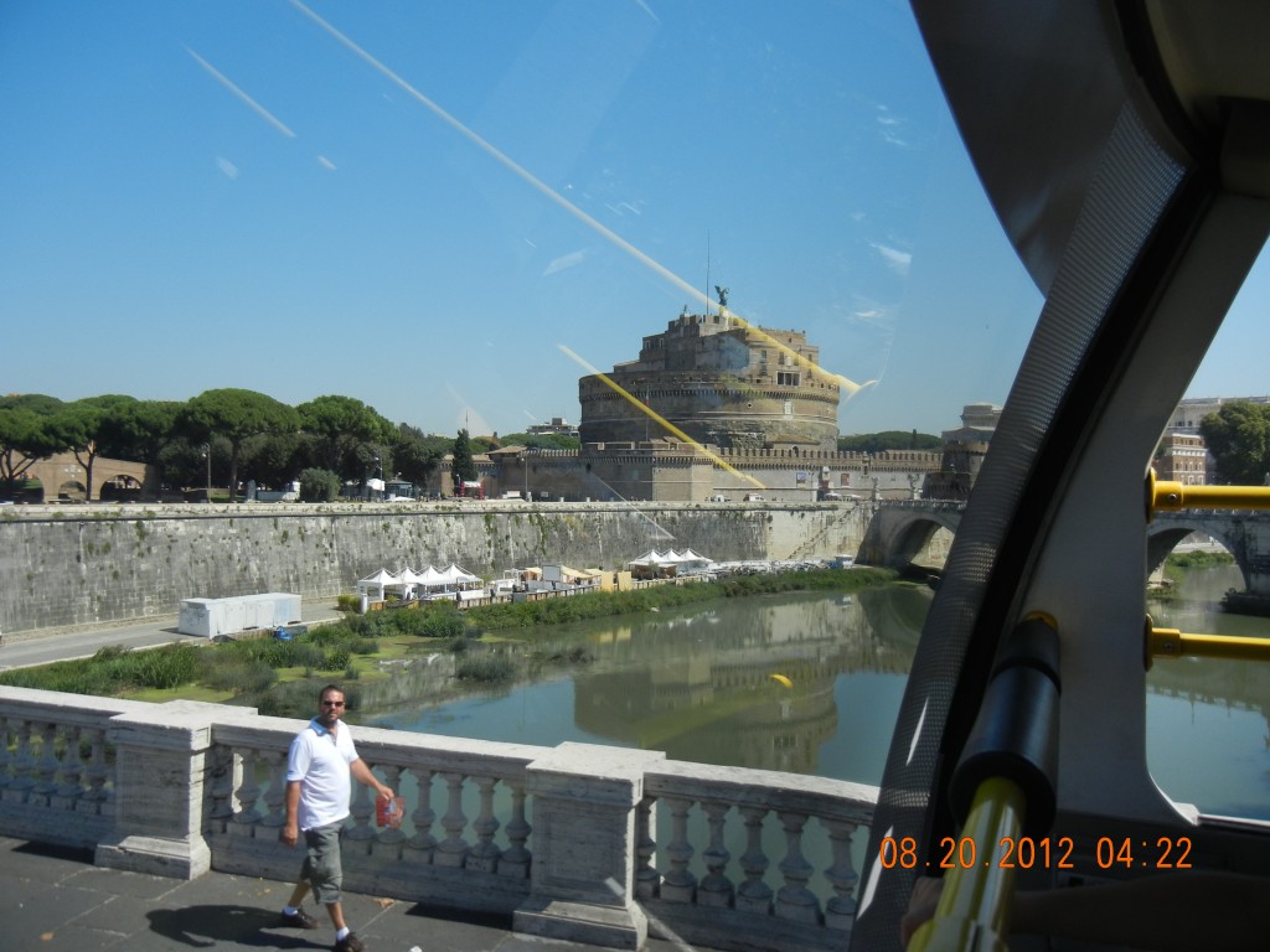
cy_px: 476
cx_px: 635
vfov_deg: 46.8
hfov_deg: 60.0
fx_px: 1101
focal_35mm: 30
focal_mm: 5.4
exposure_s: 1/379
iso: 160
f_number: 7
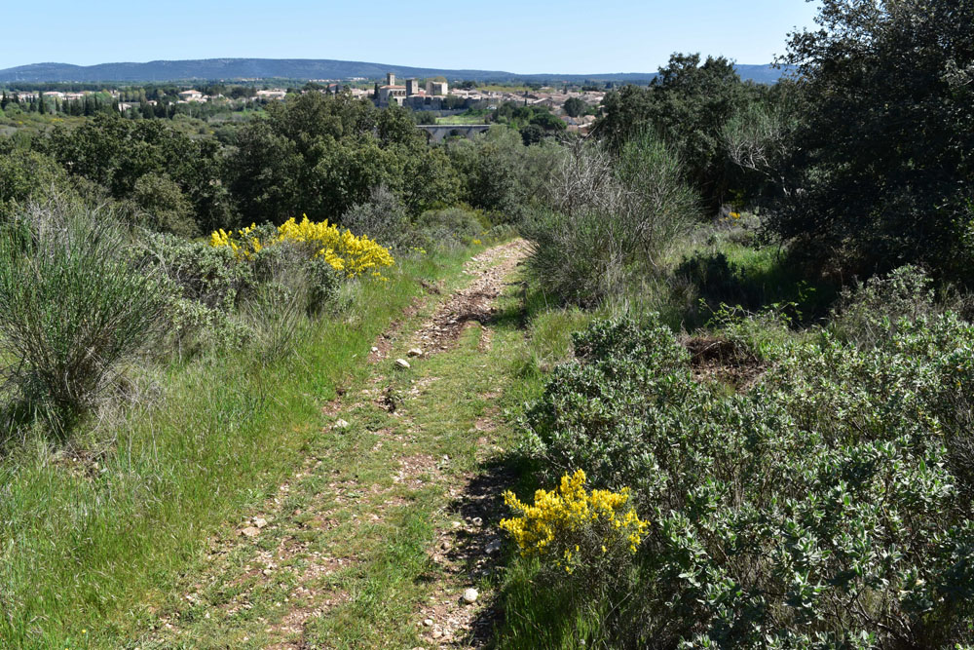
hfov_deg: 57.2
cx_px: 487
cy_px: 325
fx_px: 893
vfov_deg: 40.0
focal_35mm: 33
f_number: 11
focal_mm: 22
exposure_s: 1/500
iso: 400
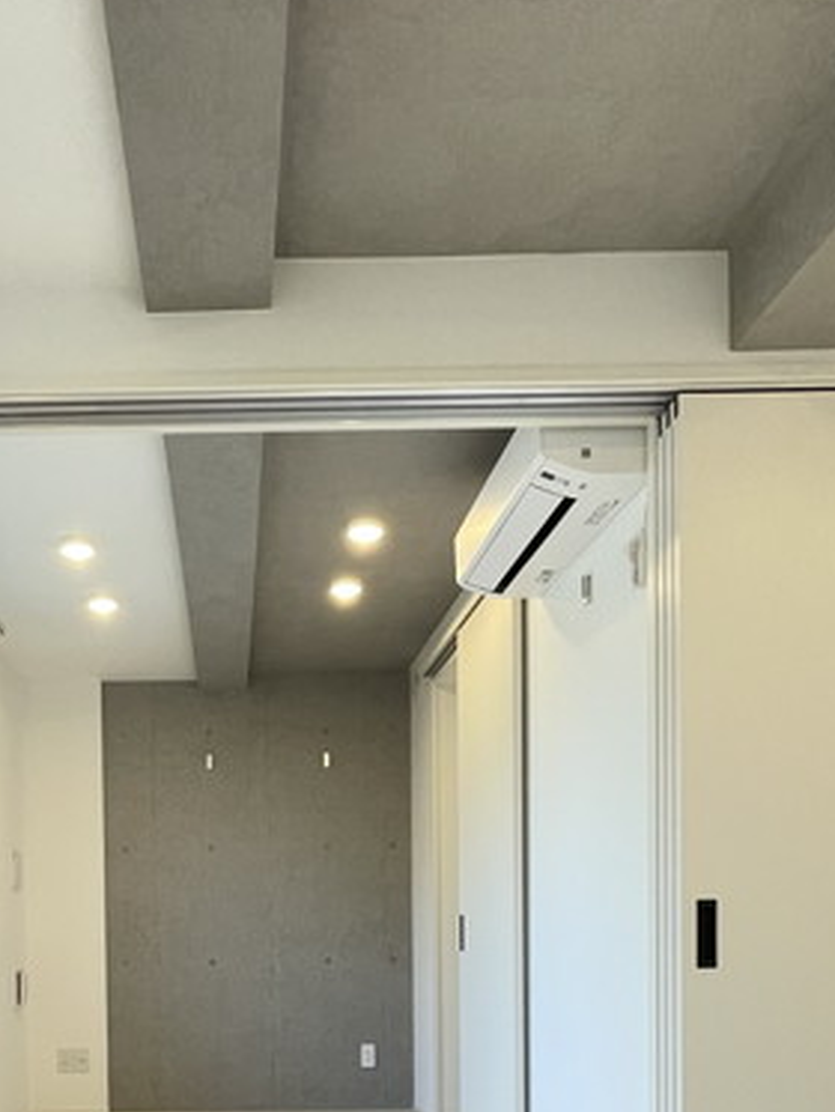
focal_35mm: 30
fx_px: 964
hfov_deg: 45.4
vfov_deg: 53.9
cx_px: 221
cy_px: 957
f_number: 2.4
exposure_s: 1/99
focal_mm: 1.55
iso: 200
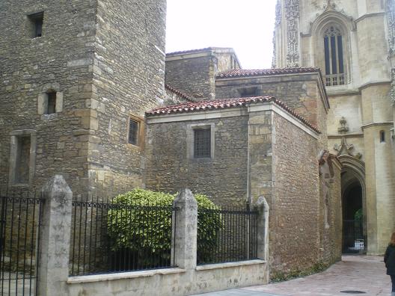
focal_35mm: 38
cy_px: 148
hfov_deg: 49.0
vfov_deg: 37.7
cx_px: 198
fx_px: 434
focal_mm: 6.3
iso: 64
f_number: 3.1
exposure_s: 1/60
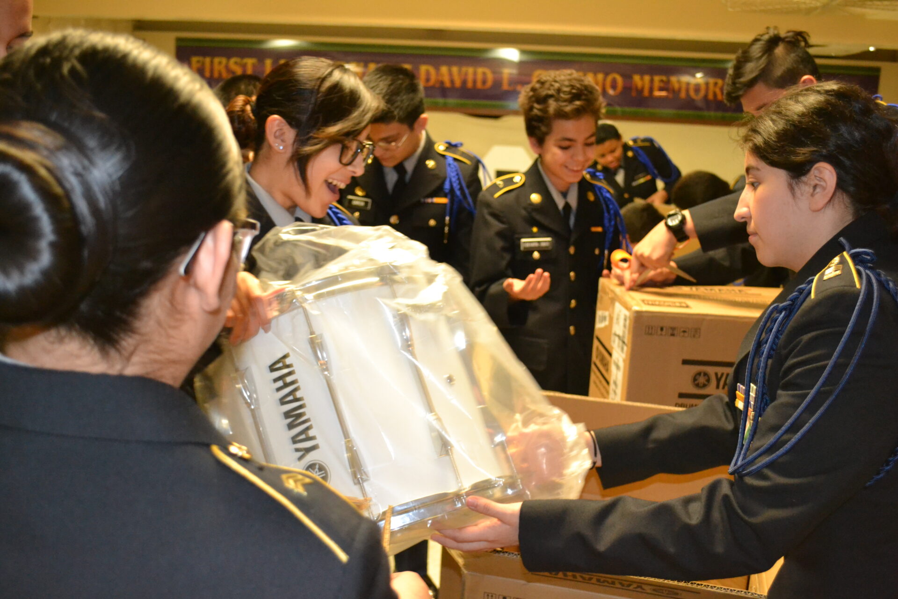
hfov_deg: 53.1
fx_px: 898
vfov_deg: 36.9
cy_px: 300
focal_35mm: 36
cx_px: 449
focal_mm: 24
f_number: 4
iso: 2800
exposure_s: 1/60
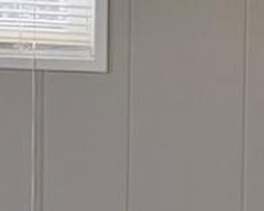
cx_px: -477
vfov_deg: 8.6
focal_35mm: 179
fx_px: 1399
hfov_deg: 9.1
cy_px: -9
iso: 200
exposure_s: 1/134
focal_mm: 6.76
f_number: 1.78
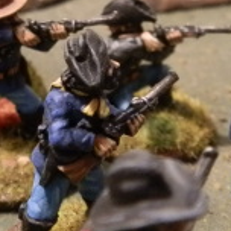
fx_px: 657
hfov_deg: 19.5
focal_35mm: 87
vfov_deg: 19.1
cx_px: 15
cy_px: -27
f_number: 3.1
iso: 400
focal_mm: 5
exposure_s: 1/50
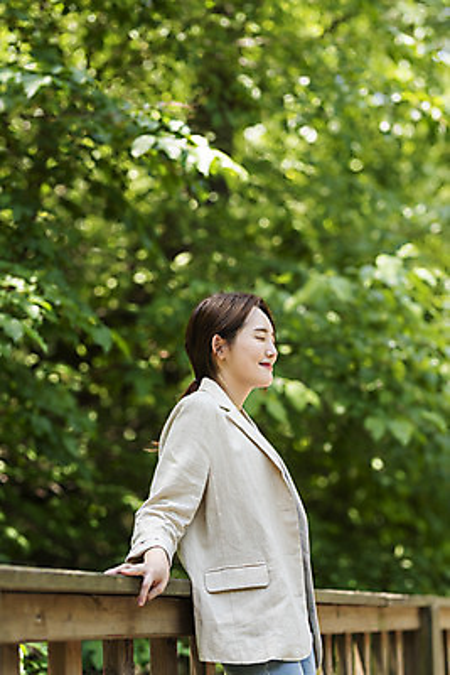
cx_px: 225
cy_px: 338
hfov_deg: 16.1
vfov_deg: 23.9
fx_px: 1592
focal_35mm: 85
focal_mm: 85
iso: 100
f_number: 2.2
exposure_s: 1/320
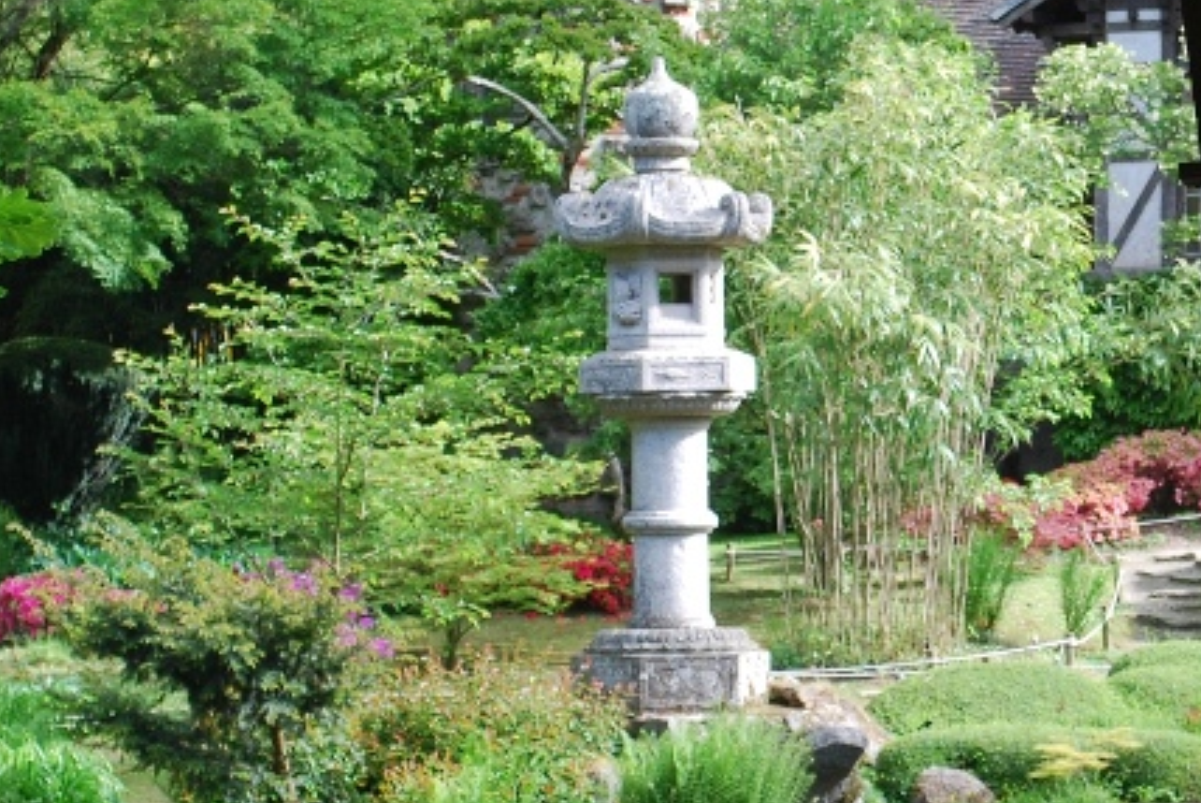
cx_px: 1075
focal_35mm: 158
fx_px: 5274
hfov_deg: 12.9
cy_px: 383
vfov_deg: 8.7
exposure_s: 1/80
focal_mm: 44
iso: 200
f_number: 8
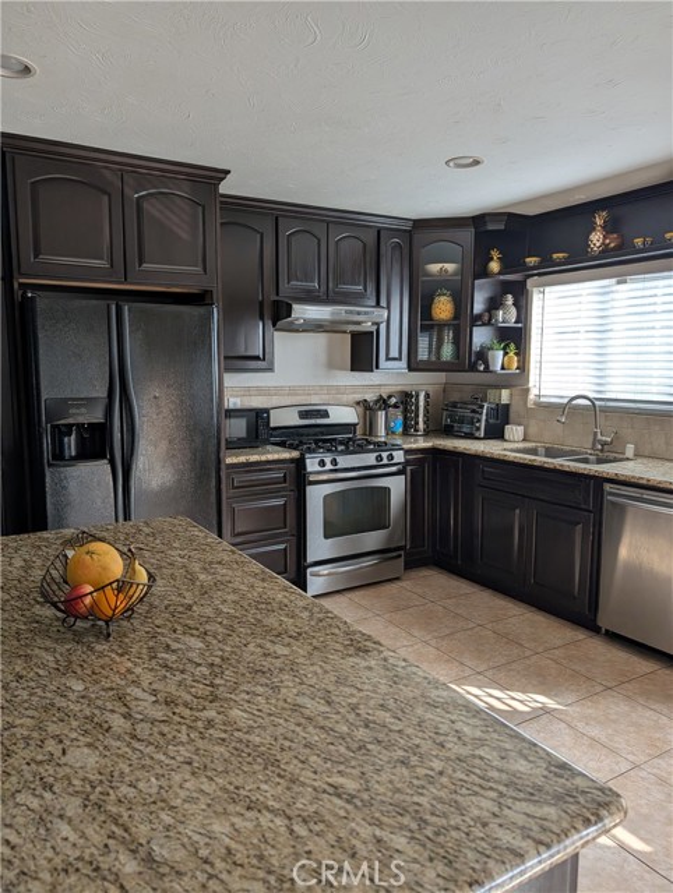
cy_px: 446
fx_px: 620
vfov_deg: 71.5
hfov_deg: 56.9
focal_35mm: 24
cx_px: 336
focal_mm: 6.9
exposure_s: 1/456
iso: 121
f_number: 1.68
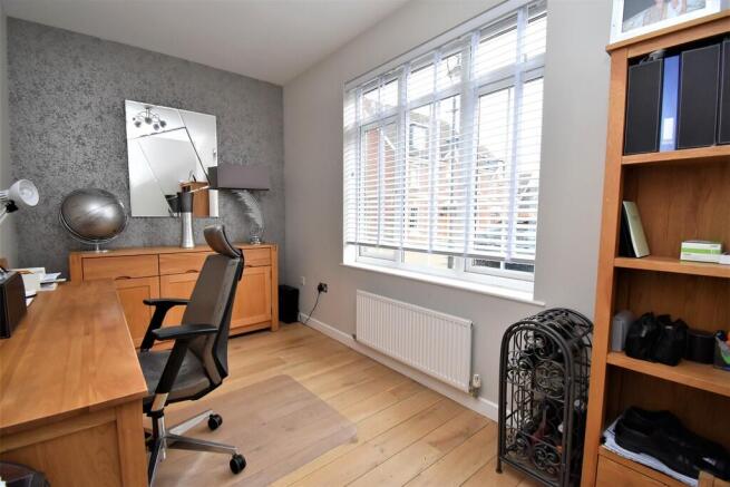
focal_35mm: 15
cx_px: 365
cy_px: 244
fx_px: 304
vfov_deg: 77.4
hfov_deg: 100.4
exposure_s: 1/125
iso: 800
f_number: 5.6
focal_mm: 10
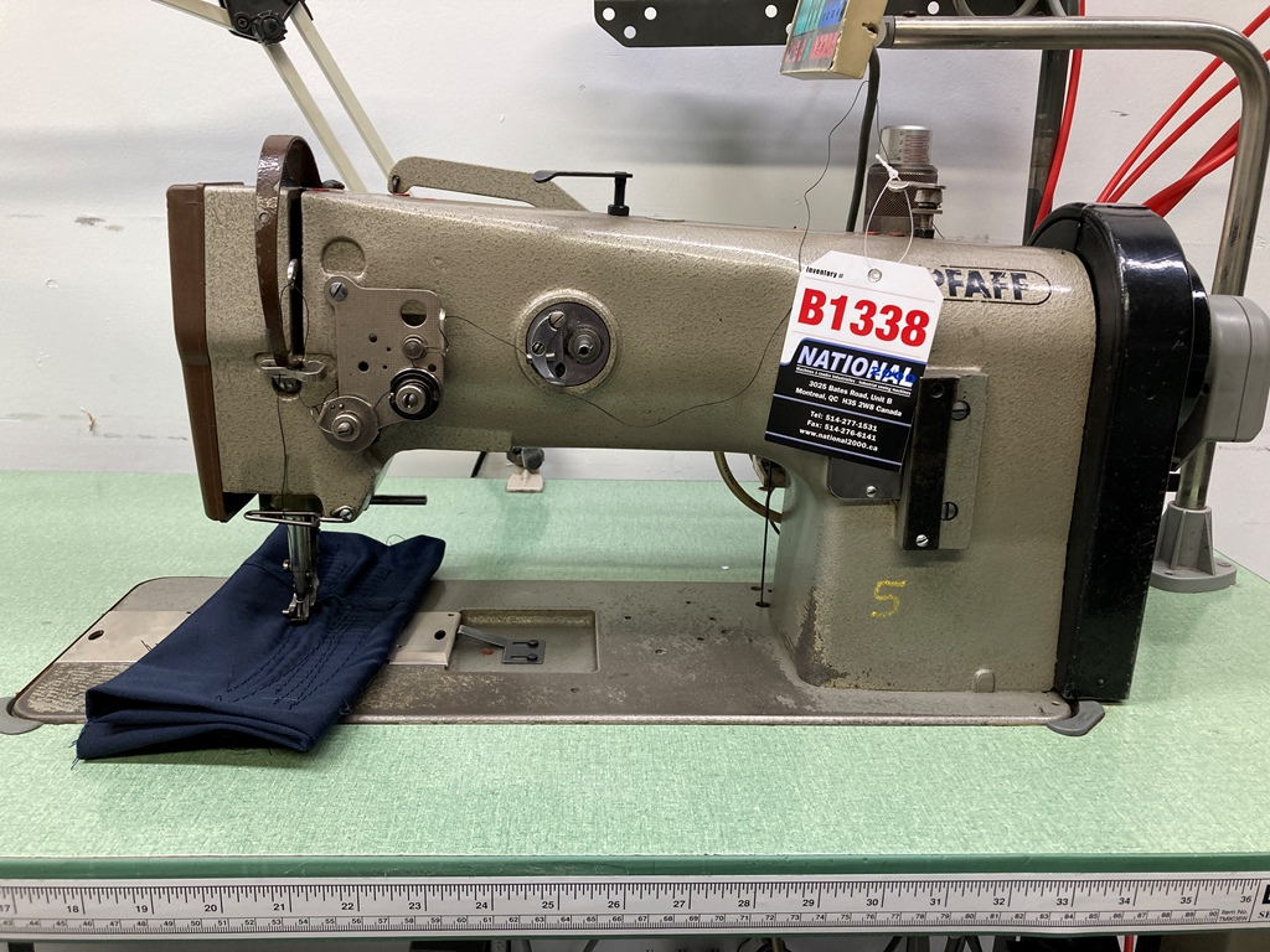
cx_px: 635
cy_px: 476
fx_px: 1027
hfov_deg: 63.4
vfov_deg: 49.7
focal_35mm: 28
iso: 64
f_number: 1.8
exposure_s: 1/60
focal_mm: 3.99
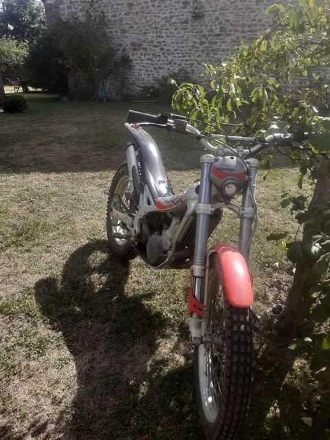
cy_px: 220
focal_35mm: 27
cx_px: 165
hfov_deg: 51.4
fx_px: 343
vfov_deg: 65.3
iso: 40
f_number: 1.9
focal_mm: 3.6
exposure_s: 1/711
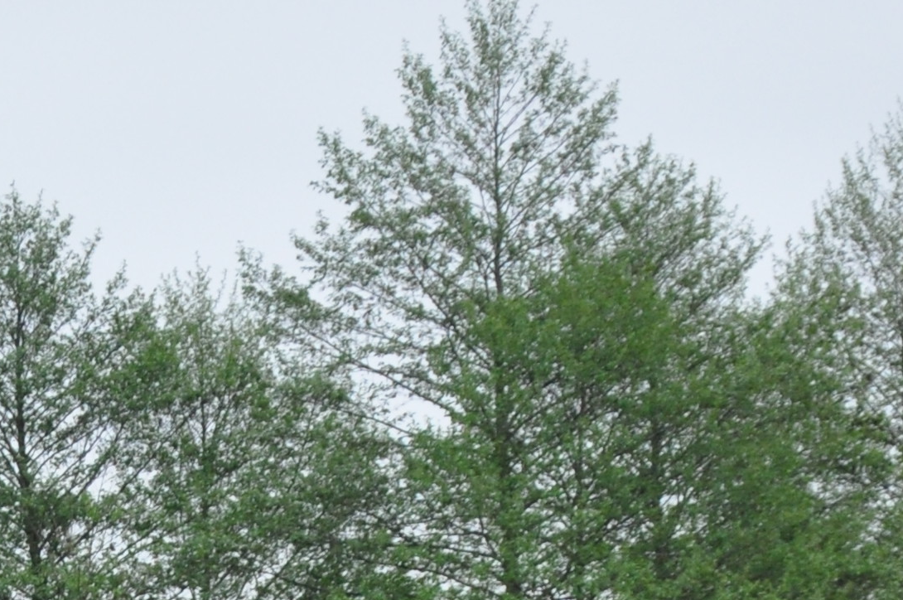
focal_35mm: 413
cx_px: -36
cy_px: 1094
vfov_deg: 3.3
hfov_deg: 5.0
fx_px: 10347
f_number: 6.3
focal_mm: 70
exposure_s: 1/640
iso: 1000
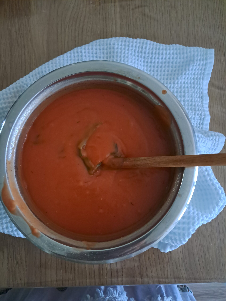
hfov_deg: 51.4
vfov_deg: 65.3
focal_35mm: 27
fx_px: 235
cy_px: 150
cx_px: 113
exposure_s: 1/20
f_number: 1.8
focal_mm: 4
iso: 1250
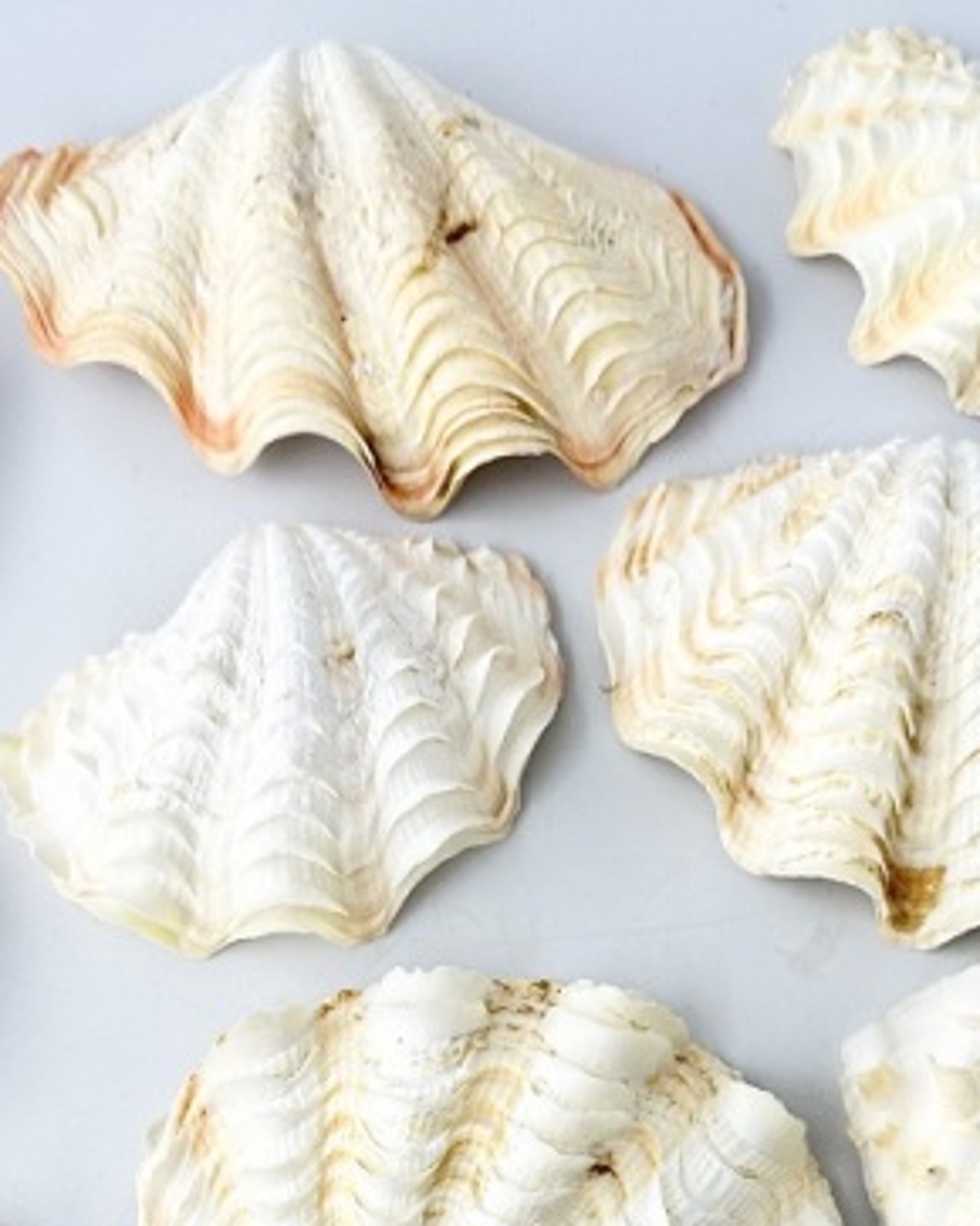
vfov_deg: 32.2
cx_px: 422
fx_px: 1996
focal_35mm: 55
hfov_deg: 27.6
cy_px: 1142
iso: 80
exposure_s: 1/422
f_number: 1.78
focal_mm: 6.86
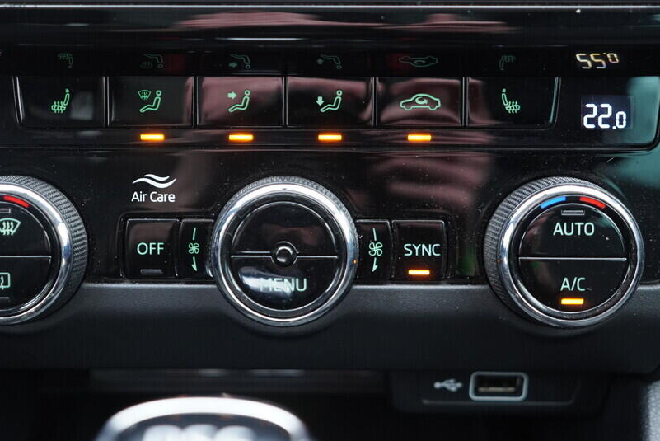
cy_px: 167
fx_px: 844
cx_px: 284
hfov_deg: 42.6
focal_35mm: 46
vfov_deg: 29.2
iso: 800
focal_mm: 24
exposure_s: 1/40
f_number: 2.8
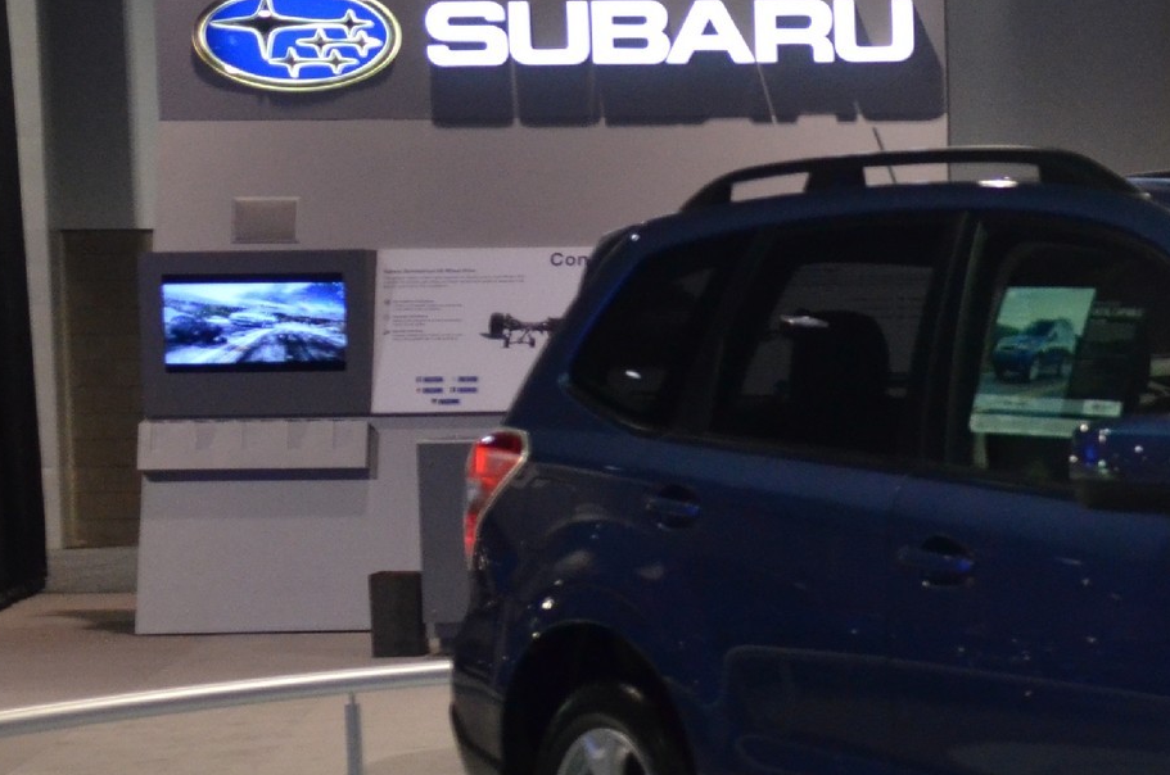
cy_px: 554
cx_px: 1465
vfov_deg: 12.7
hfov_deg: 18.0
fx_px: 3471
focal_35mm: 107
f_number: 2.8
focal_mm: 26
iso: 1600
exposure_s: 1/80
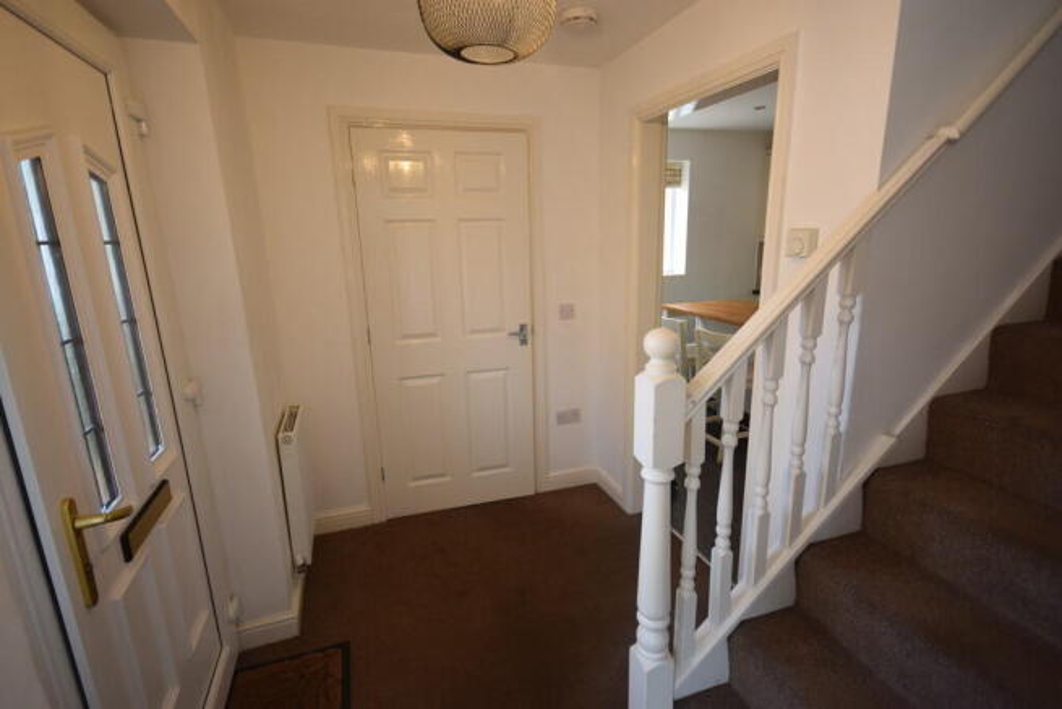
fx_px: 509
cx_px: 531
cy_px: 354
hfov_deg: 92.4
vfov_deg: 69.7
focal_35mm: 17
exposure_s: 1/60
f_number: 4.2
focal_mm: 11.5
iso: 720
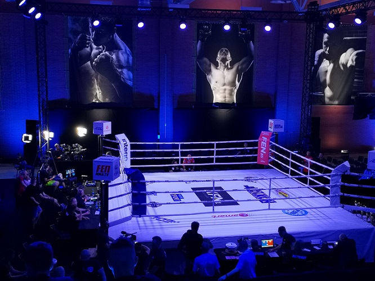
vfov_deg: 34.4
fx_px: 455
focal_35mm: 42
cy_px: 140
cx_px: 188
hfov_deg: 44.8
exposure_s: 1/100
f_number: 1.8
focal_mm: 5.58
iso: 250
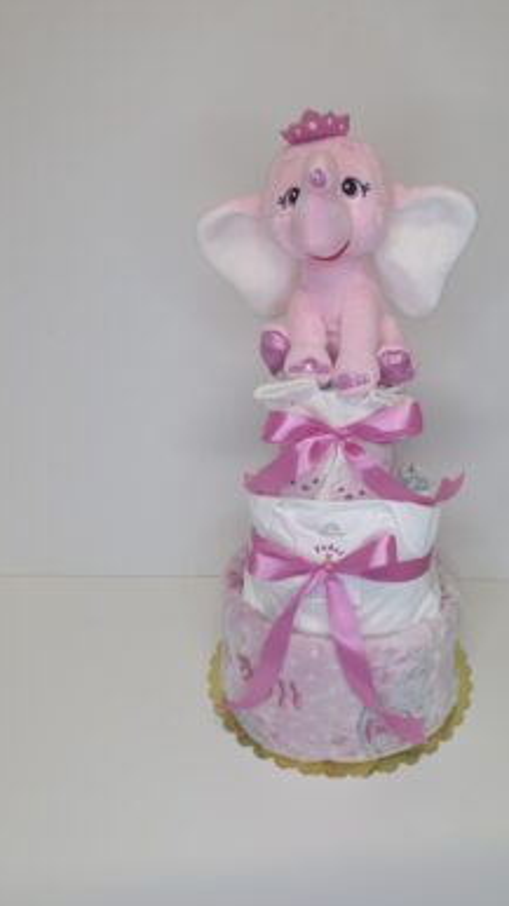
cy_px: 462
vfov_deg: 71.9
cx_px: 342
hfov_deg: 43.7
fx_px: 624
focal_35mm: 26
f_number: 1.8
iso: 100
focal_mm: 5.54
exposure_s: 1/100
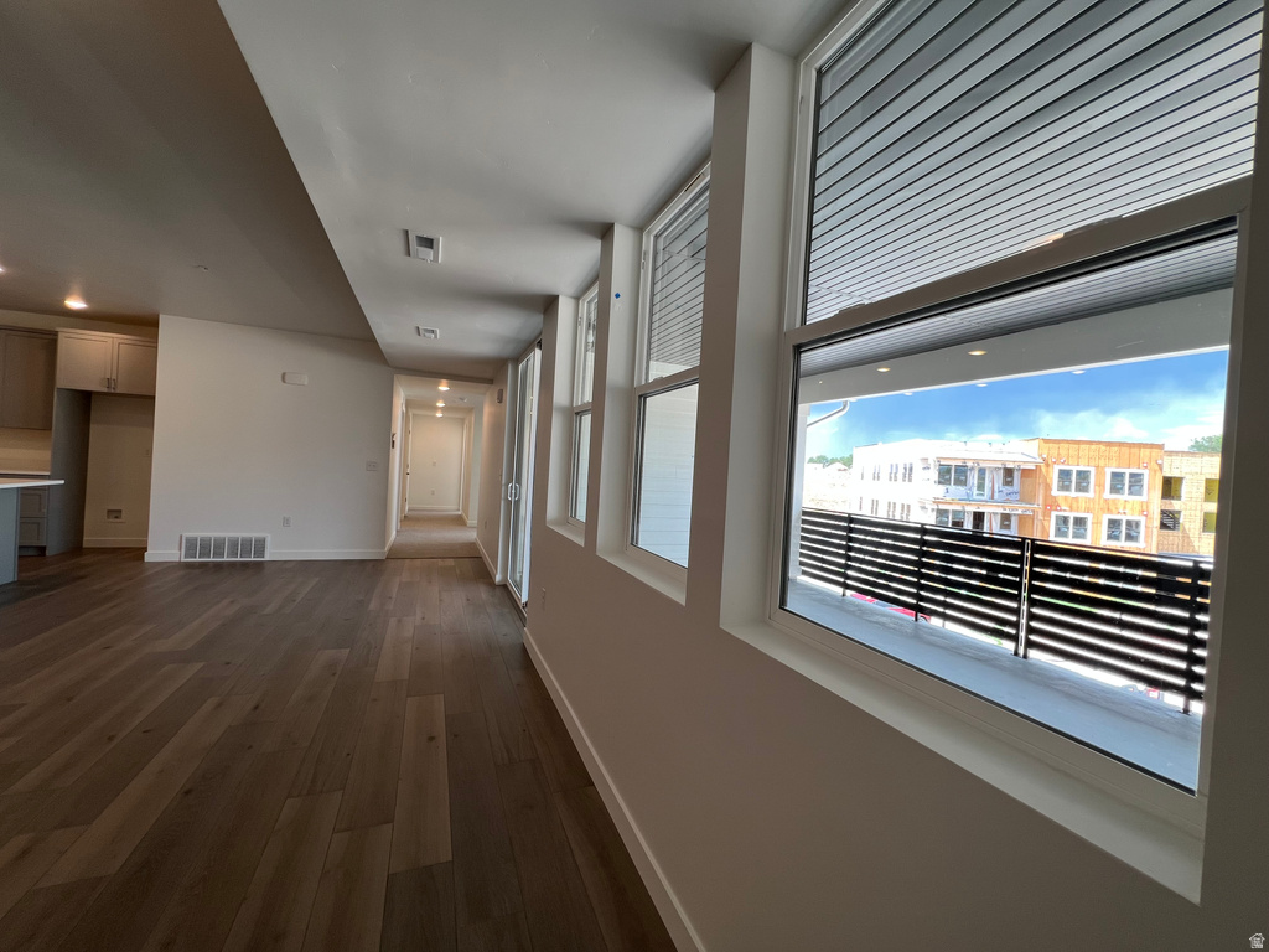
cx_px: 634
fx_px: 477
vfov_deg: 89.9
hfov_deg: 106.2
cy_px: 476
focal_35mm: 13
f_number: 1.8
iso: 50
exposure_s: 1/120
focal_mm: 1.57
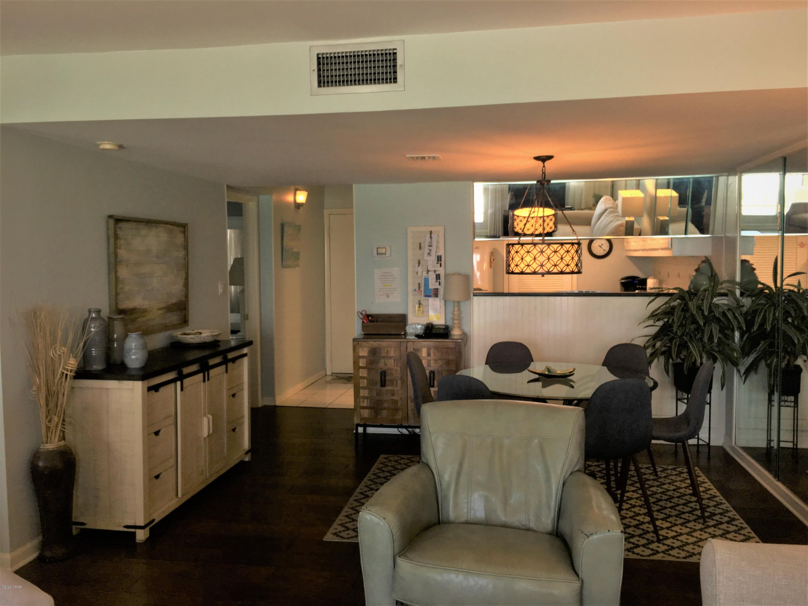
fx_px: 677
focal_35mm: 29
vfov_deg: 48.2
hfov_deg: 61.7
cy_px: 303
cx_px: 404
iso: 32
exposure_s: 1/60
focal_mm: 4.15
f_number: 2.2
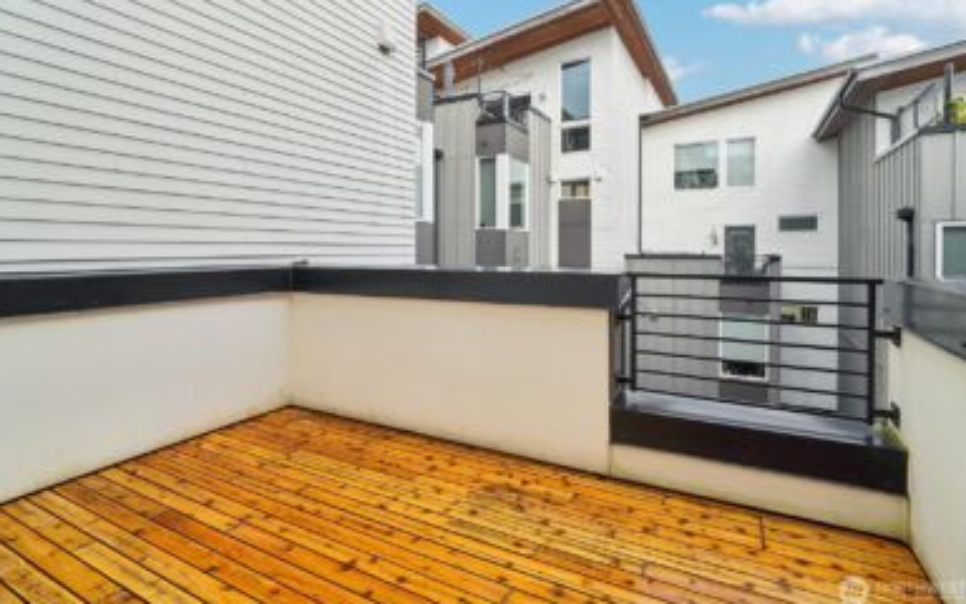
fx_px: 448
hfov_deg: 94.4
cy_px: 278
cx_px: 480
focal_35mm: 17
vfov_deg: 67.9
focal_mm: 16
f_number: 8
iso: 1600
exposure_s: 1/1000
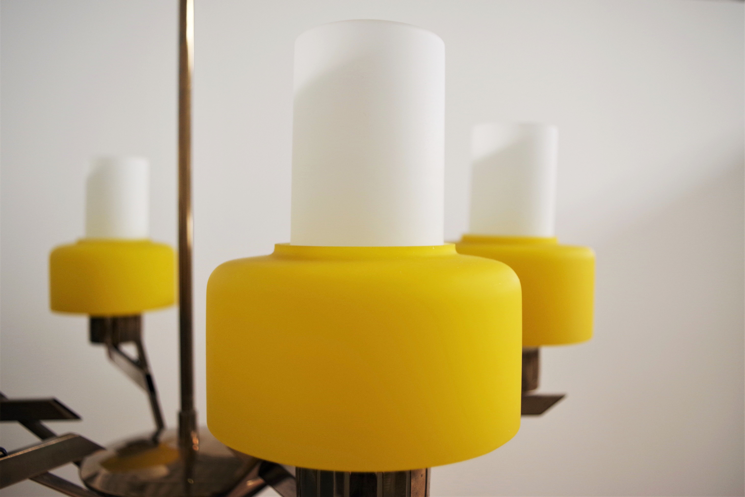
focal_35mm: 30
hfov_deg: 61.9
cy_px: 248
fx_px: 621
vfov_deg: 43.6
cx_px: 372
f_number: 4
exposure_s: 1/60
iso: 400
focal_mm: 20
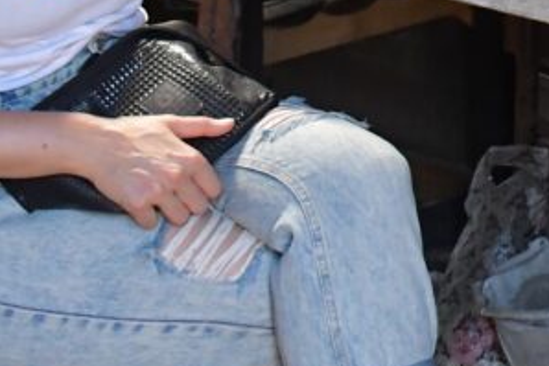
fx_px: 2273
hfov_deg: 13.3
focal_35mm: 149
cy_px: -232
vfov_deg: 8.9
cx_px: 722
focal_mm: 26
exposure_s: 1/400
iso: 4500
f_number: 5.6
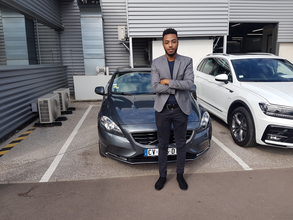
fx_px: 220
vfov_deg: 53.1
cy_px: 110
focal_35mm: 26
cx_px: 146
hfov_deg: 67.3
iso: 40
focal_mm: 4.2
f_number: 1.7
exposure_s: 1/1268
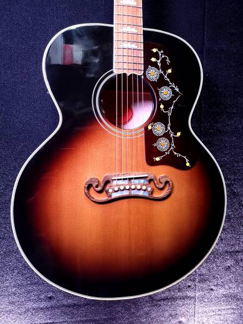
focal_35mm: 26
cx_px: 122
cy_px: 162
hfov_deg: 53.1
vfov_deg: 67.3
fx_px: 243
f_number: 1.8
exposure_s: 1/10
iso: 100
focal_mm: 5.4
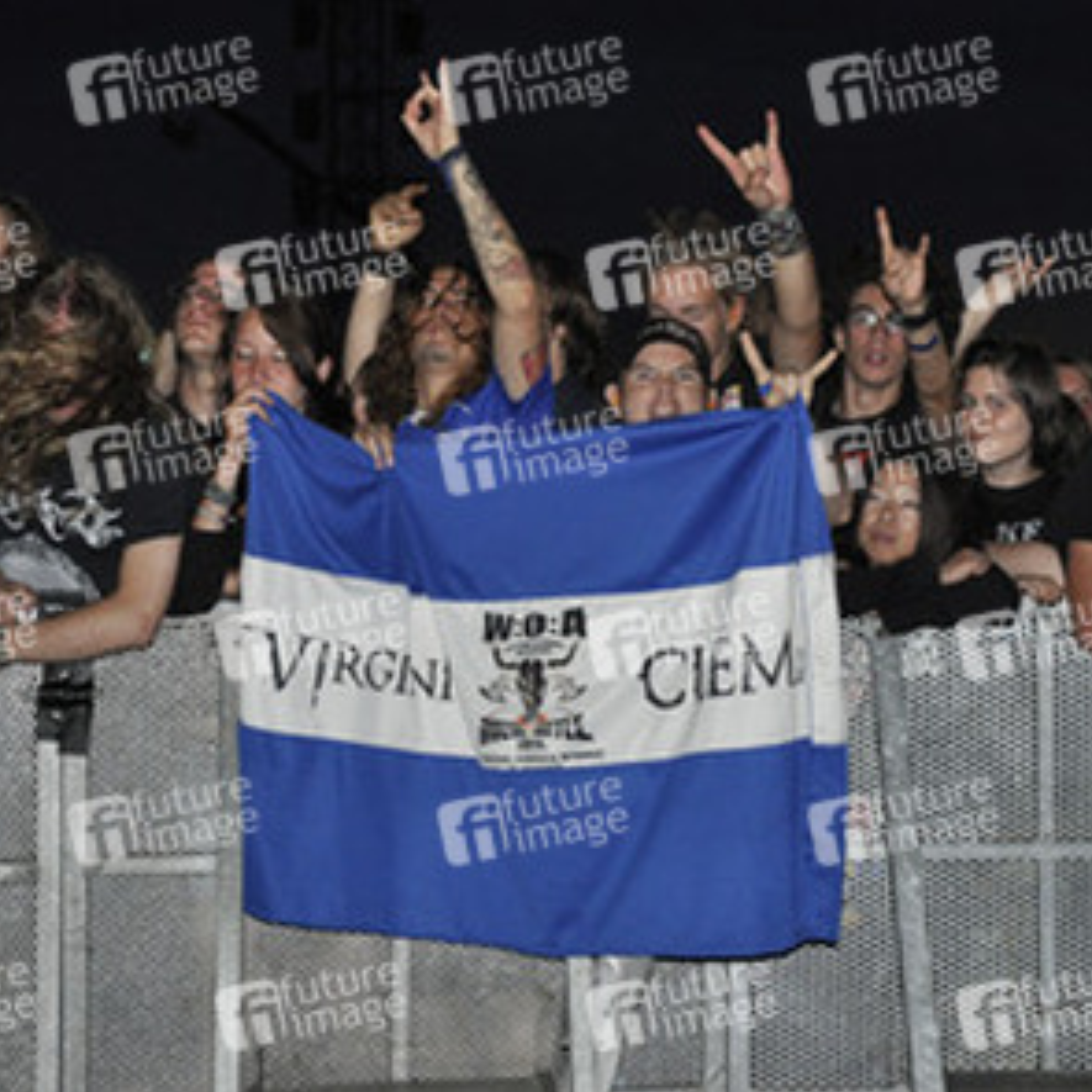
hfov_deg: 23.4
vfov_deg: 23.4
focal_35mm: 74
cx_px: 583
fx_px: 2641
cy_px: 544
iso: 1600
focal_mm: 38
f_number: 5
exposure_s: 1/60
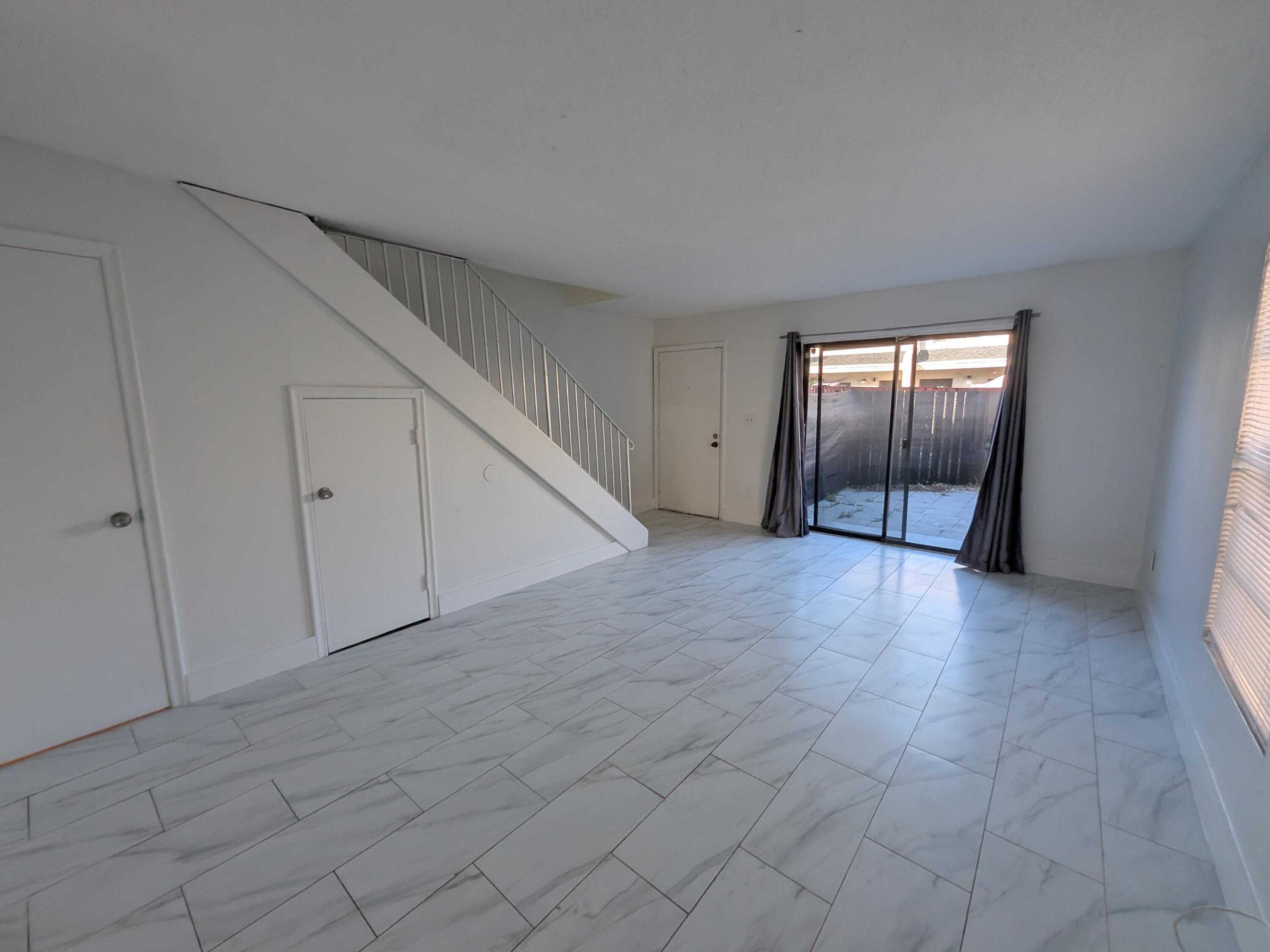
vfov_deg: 89.9
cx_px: 635
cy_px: 476
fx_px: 477
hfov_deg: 106.2
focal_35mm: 13
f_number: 2.2
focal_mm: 1.54
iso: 34
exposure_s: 1/121
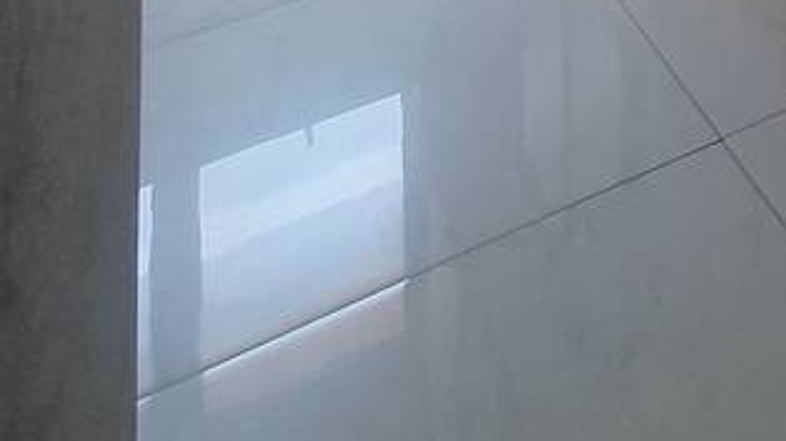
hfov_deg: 26.3
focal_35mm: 65
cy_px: -882
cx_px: 1081
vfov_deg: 11.3
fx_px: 1354
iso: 50
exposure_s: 1/120
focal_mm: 1.8
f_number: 2.2
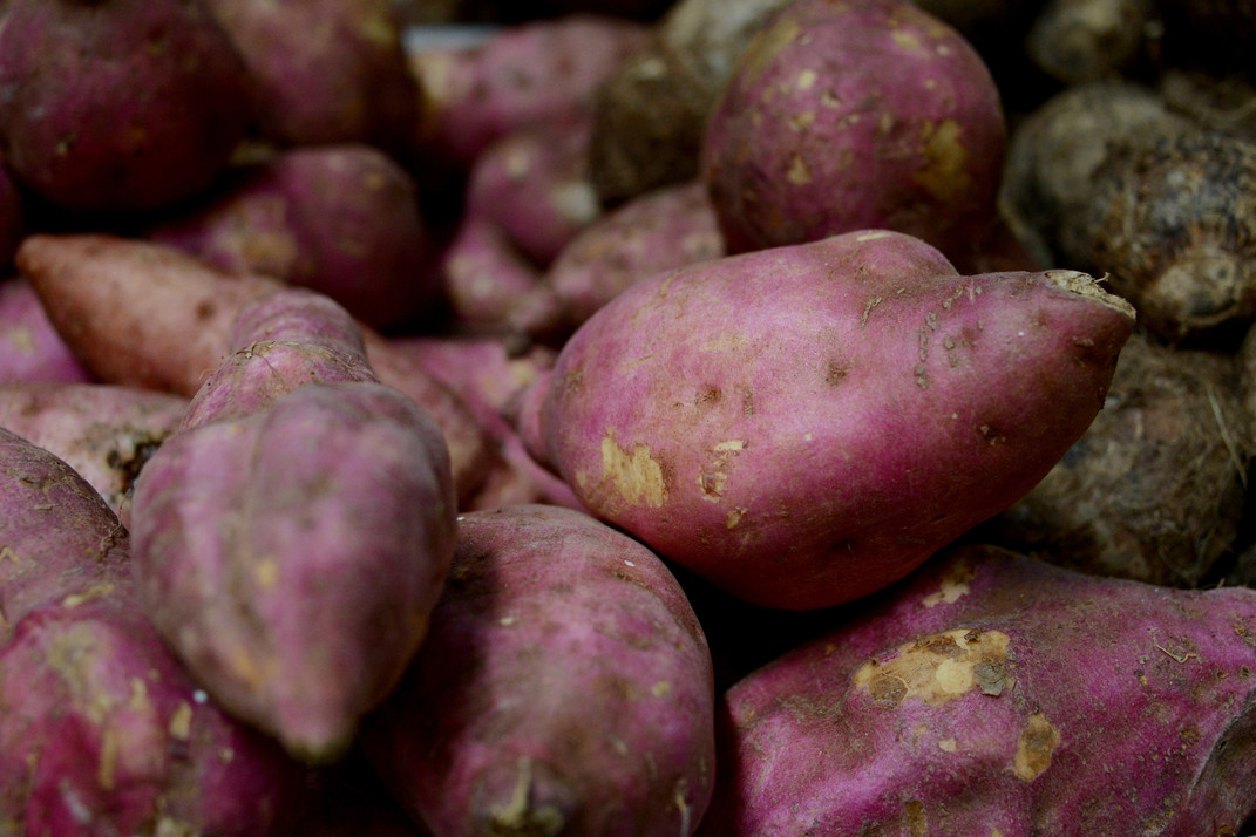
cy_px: 418
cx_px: 628
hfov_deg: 43.6
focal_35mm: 45
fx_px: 1570
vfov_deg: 29.9
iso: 2500
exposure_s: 1/320
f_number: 4.2
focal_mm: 45
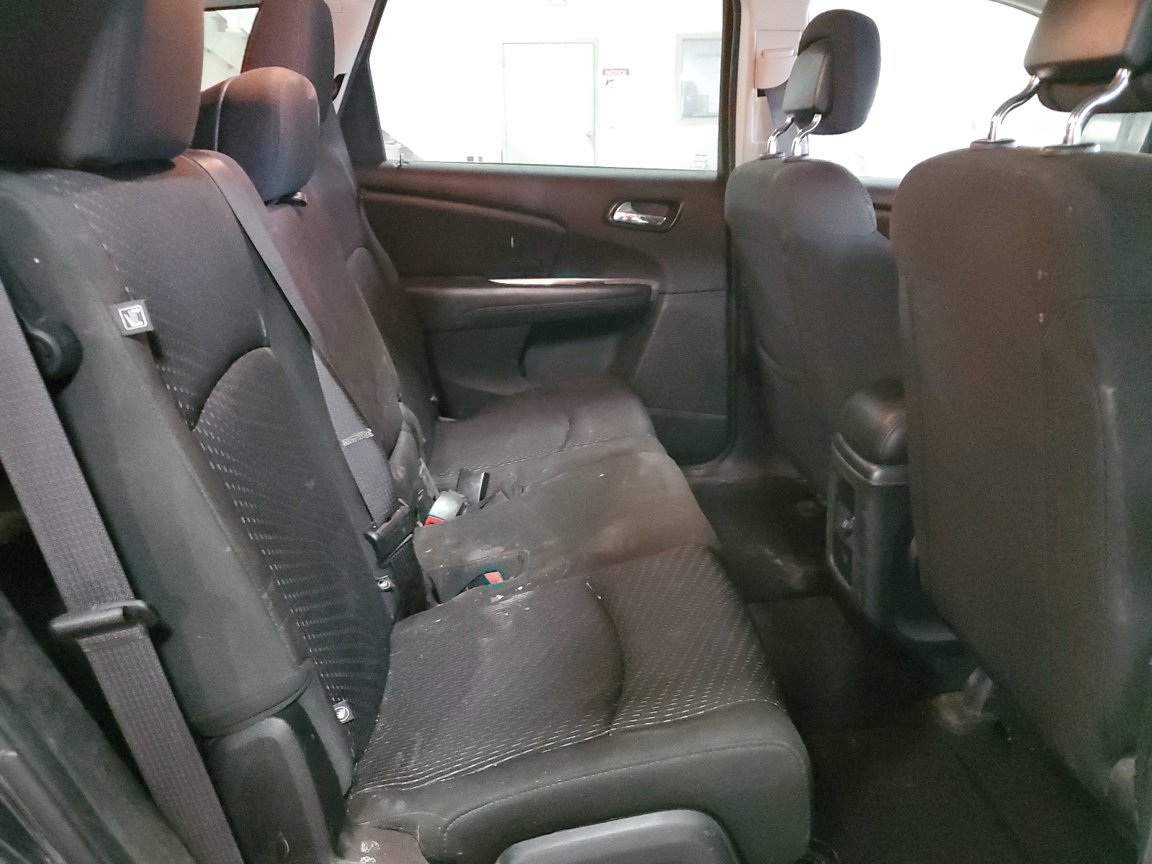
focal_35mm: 26
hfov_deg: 67.3
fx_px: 865
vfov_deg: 53.1
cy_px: 432
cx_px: 576
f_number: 1.5
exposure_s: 1/12
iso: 1020
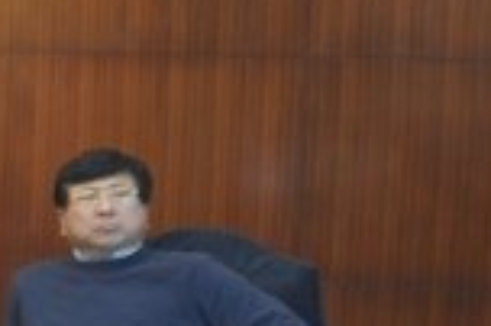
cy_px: 168
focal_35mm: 142
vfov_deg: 9.6
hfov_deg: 12.2
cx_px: -604
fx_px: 1935
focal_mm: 27
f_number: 2.8
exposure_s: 1/15
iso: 500
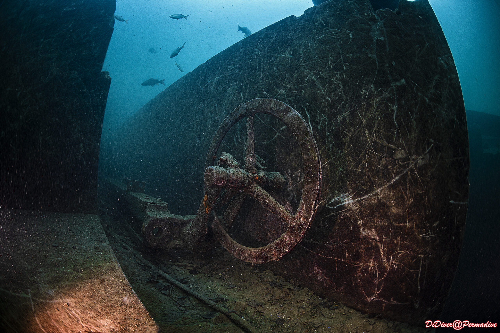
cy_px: 166
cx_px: 250
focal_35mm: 15
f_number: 3.5
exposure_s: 1/60
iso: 400
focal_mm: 15
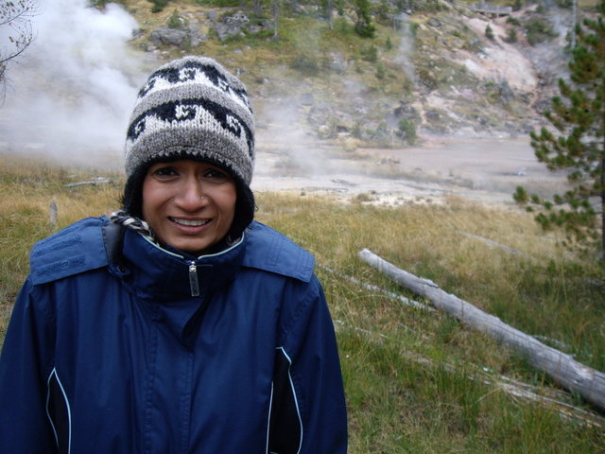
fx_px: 664
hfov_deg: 49.0
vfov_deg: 37.7
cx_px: 302
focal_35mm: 38
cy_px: 227
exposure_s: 1/160
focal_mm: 6.2
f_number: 2.7
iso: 100
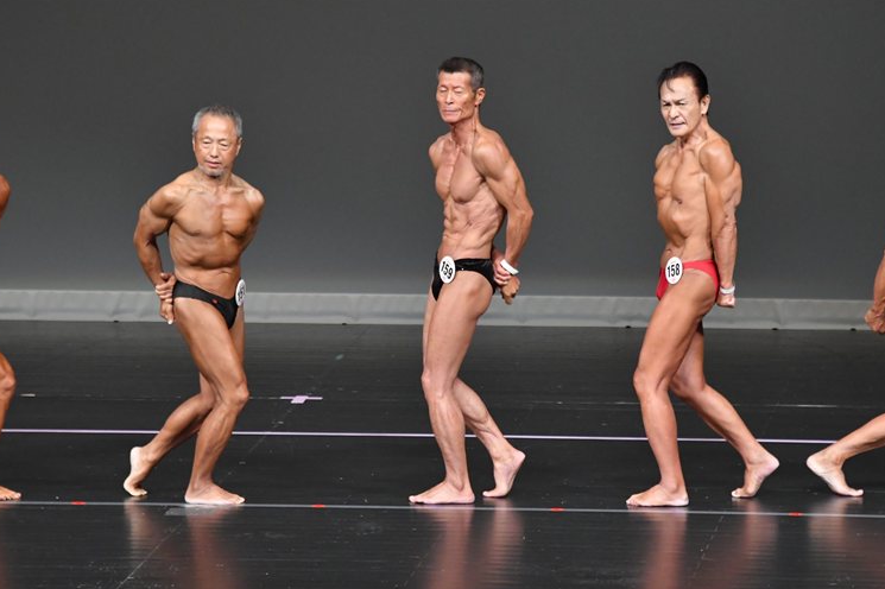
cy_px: 298
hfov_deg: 6.6
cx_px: 441
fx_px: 7666
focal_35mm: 312
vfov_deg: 4.4
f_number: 5.6
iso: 4000
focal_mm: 200
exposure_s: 1/400
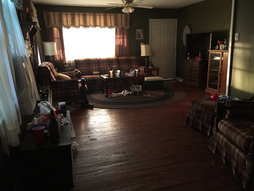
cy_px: 96
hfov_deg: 61.7
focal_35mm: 29
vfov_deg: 48.2
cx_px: 127
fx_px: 213
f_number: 2.2
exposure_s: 1/20
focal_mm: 4.15
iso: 250
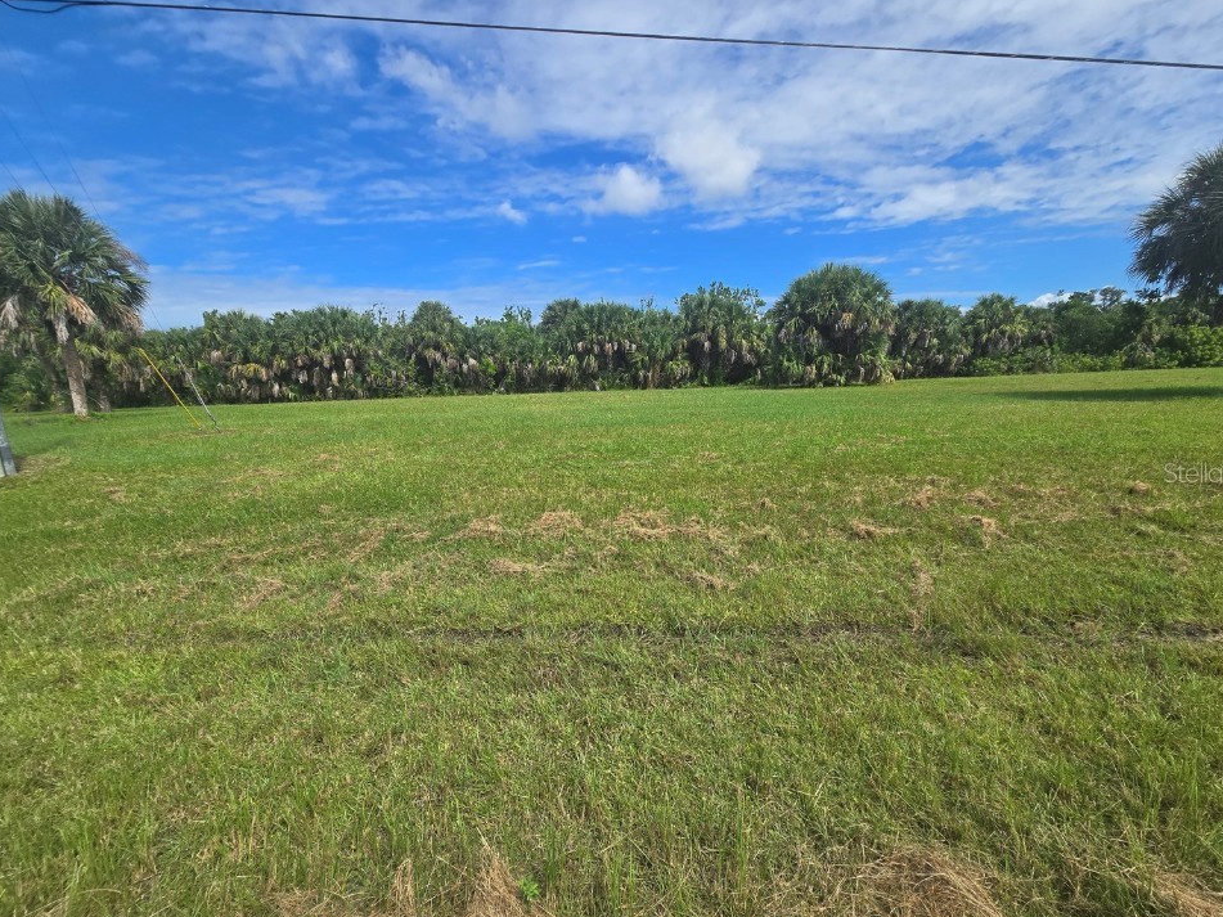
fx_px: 495
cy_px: 472
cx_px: 626
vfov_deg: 85.6
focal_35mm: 14
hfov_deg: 102.1
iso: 50
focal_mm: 2.2
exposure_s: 1/3018
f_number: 2.2
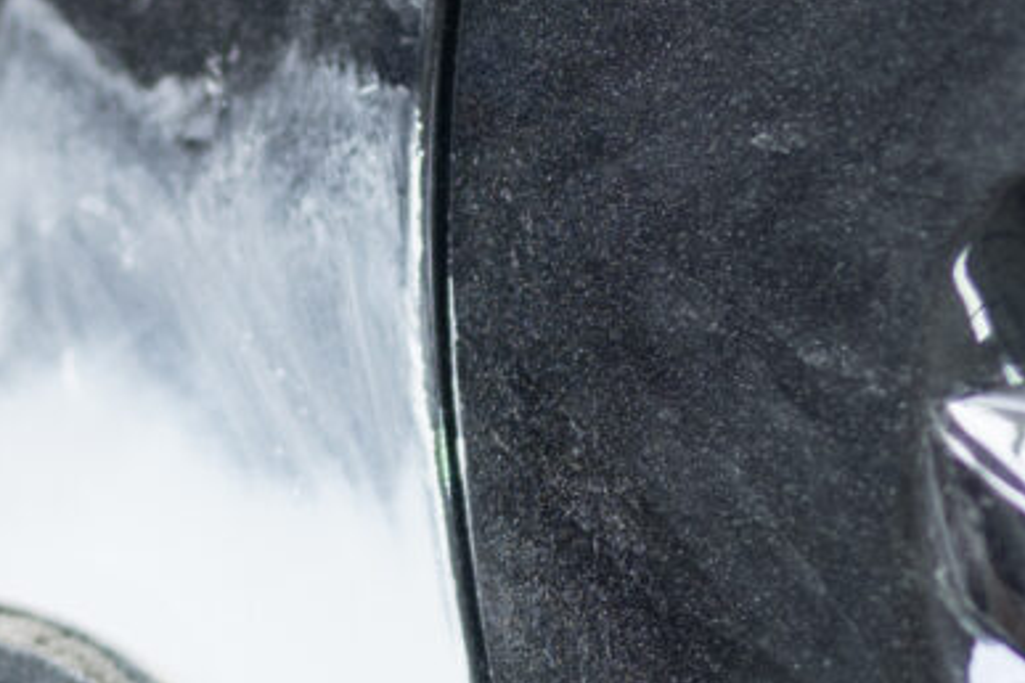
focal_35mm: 331
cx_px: -138
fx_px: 9424
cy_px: 766
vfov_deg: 4.1
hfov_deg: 6.2
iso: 500
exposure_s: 1/250
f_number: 1.6
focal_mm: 50
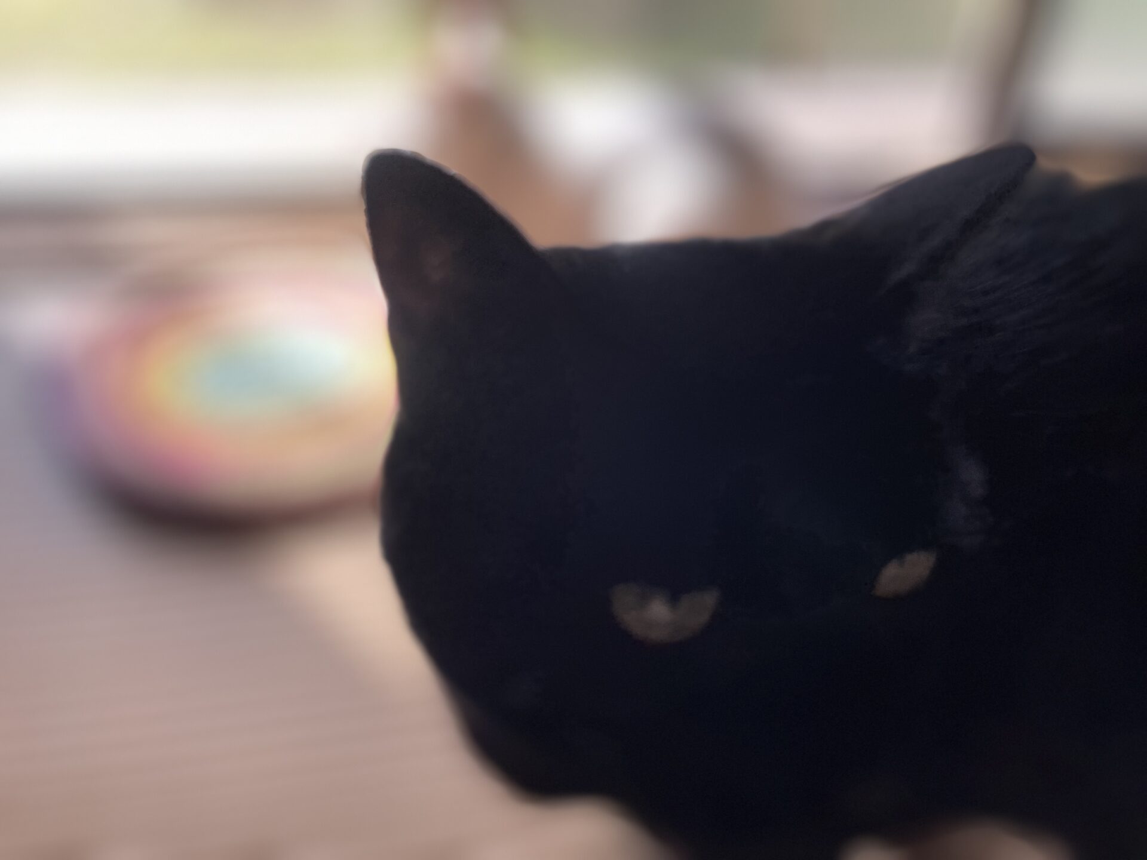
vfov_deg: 53.1
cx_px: 574
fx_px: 862
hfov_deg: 67.3
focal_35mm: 26
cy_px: 430
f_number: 1.6
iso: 32
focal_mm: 4.2
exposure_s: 1/153
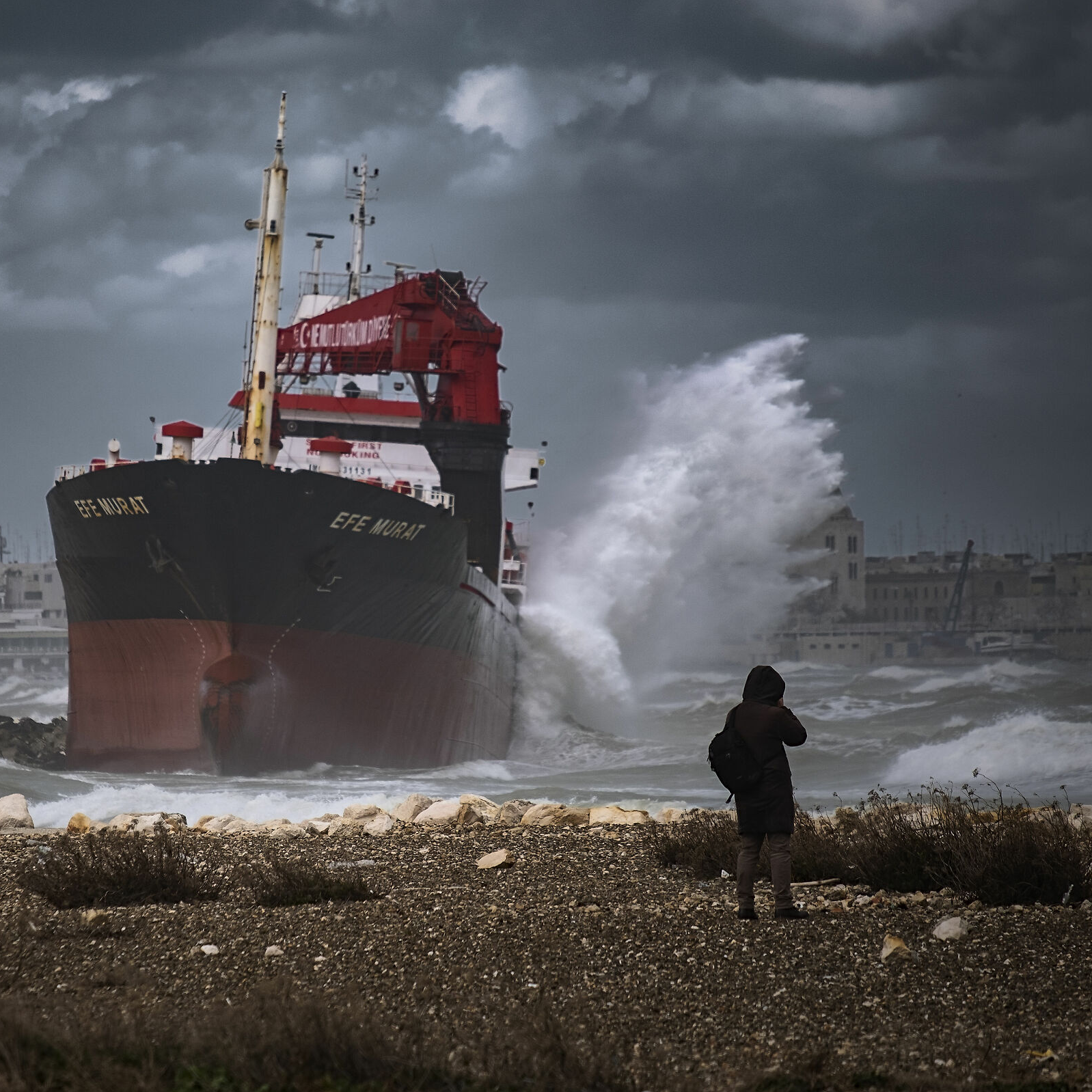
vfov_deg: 4.6
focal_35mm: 383
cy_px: 546
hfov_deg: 4.6
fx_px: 13669
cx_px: 331
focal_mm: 200
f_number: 5.6
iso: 200
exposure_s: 1/950
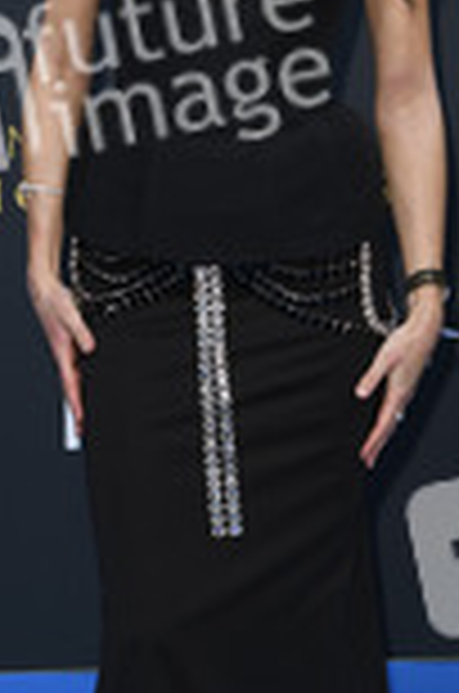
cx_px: 230
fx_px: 2497
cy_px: 306
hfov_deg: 10.5
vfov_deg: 15.8
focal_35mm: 130
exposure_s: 1/500
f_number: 4
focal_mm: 50
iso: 400
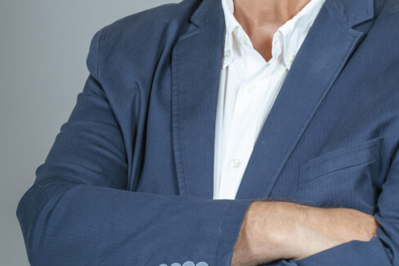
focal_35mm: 338
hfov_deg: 6.1
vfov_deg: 4.1
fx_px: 3745
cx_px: 247
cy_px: 117
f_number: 8
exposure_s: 1/160
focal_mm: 162
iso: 100
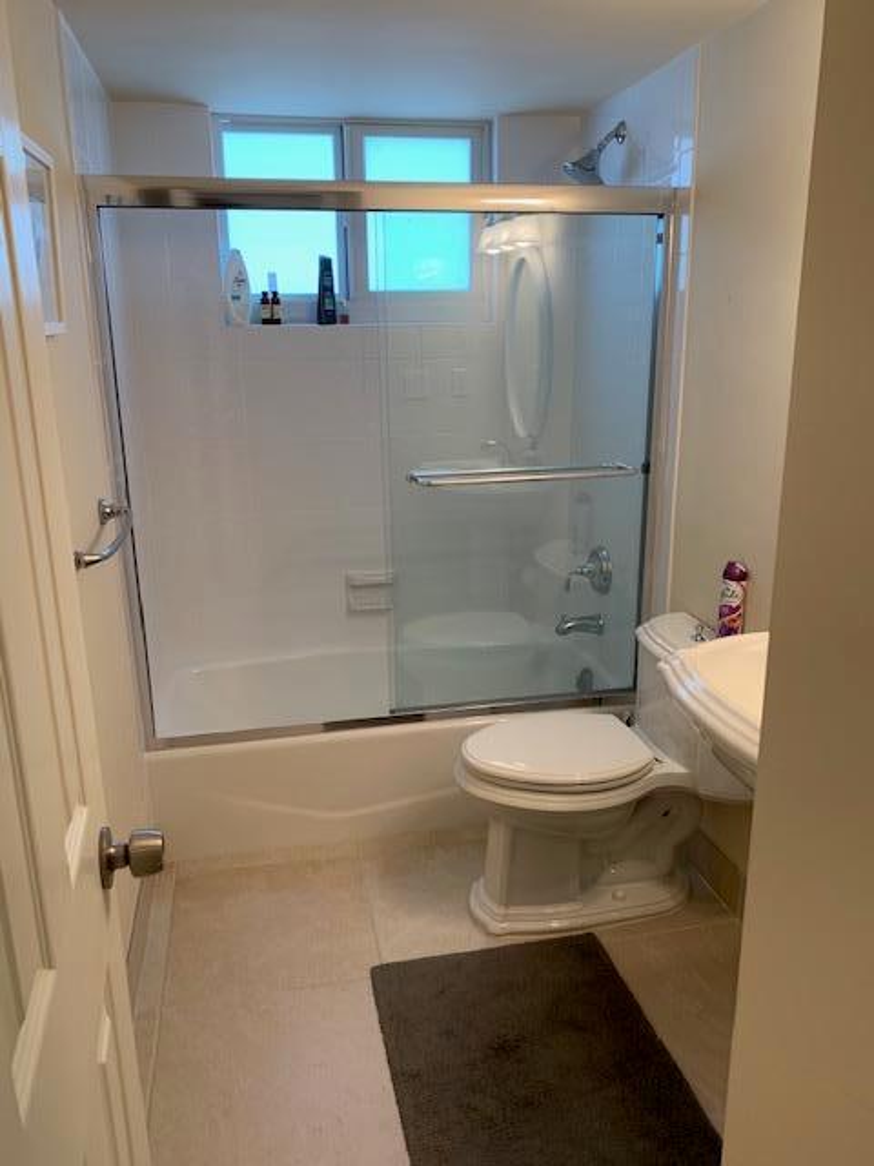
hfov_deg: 53.1
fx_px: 875
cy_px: 583
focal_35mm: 26
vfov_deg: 67.3
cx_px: 437
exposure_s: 1/60
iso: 50
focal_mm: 4.25
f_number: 1.8
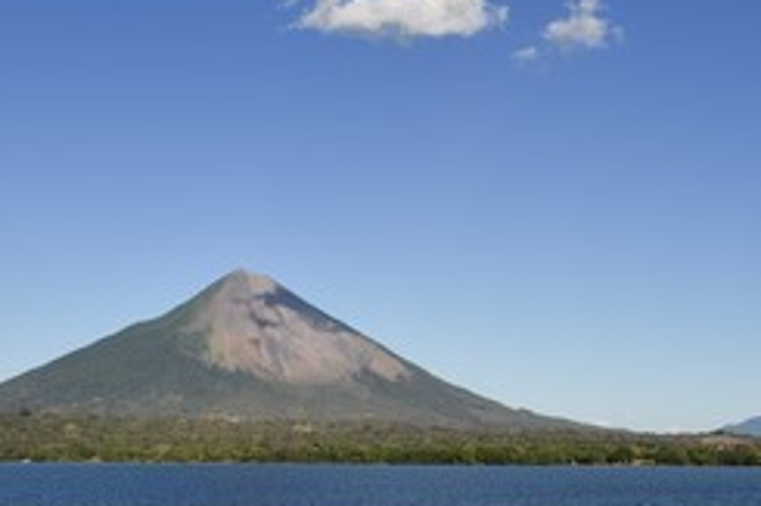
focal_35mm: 60
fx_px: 1267
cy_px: 196
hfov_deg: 33.4
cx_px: 441
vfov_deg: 22.5
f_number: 13
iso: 200
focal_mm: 35
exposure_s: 1/400
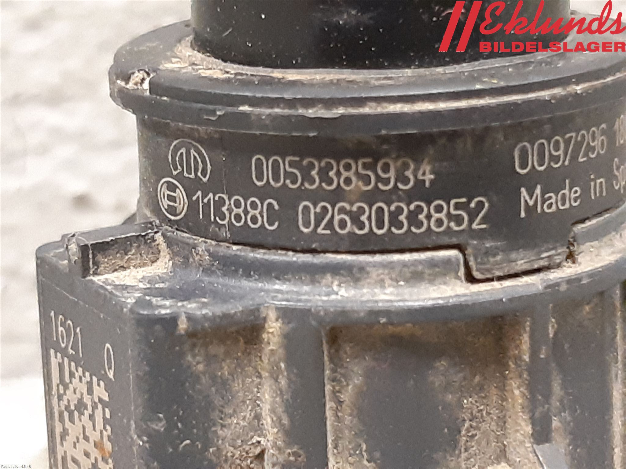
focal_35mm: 26
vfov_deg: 53.1
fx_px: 470
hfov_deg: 67.3
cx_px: 313
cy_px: 234
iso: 320
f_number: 1.7
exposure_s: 1/25
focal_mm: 3.93
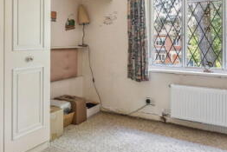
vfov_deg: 36.8
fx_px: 221
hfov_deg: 54.4
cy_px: 34
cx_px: 117
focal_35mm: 35
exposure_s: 1/2.5
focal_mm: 14
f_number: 9
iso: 200
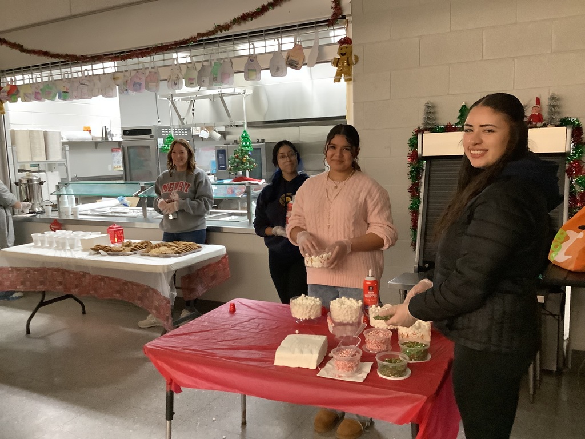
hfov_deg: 58.4
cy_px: 220
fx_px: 524
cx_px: 292
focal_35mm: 31
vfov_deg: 45.4
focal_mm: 3.3
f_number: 2.4
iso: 400
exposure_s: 1/40
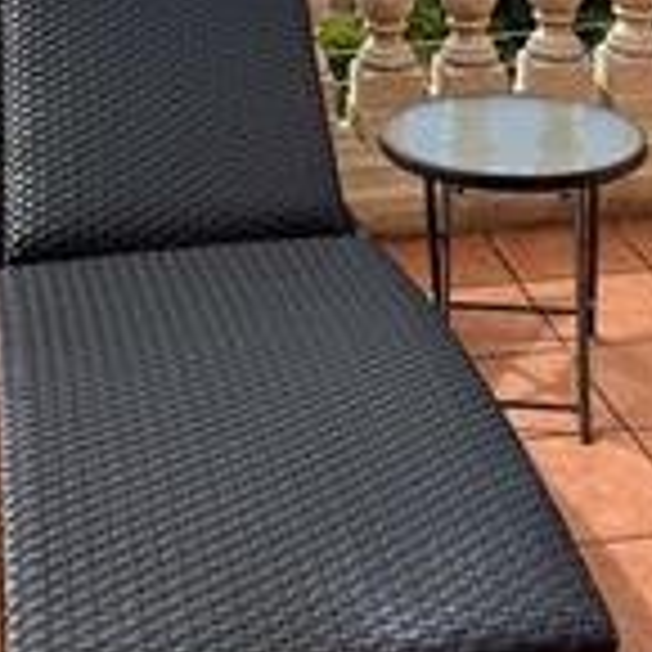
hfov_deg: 23.7
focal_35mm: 73
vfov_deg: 19.6
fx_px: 1556
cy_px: -400
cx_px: 299
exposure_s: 1/6410
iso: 80
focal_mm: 6.76
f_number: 1.78
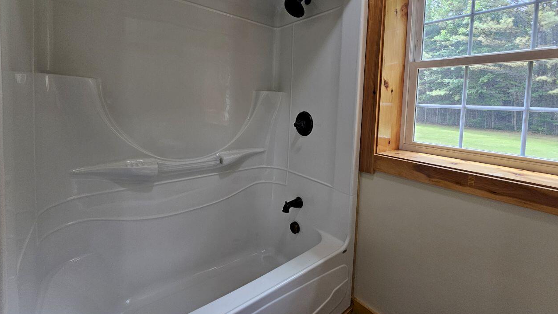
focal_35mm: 15
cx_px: 290
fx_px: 222
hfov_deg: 103.0
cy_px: 115
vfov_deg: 69.3
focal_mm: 2.2
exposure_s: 1/60
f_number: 2.2
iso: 64
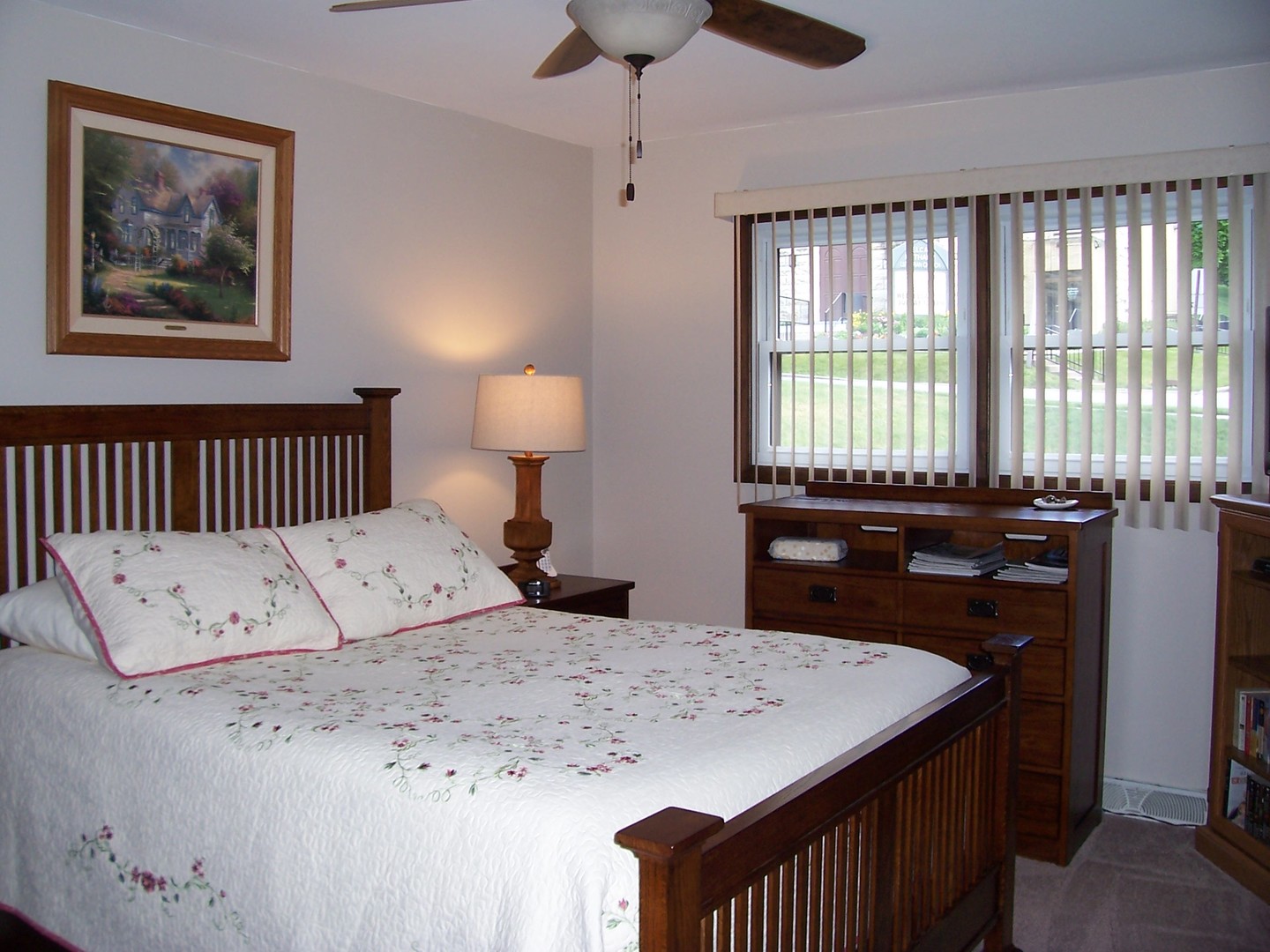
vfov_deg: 41.8
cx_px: 635
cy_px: 476
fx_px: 1247
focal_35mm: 34
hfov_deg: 54.0
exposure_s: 1/60
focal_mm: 5.6
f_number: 2.7
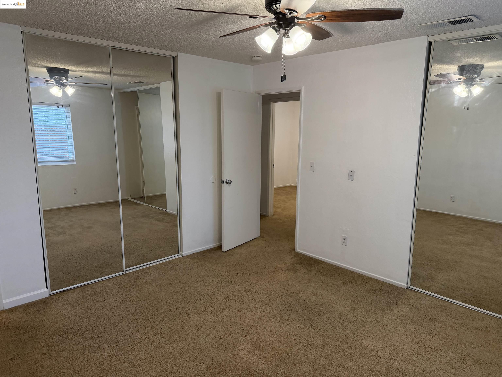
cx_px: 251
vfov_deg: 56.8
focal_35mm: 24
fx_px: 348
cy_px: 188
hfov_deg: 71.6
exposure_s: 1/120
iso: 200
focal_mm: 6.76
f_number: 1.78
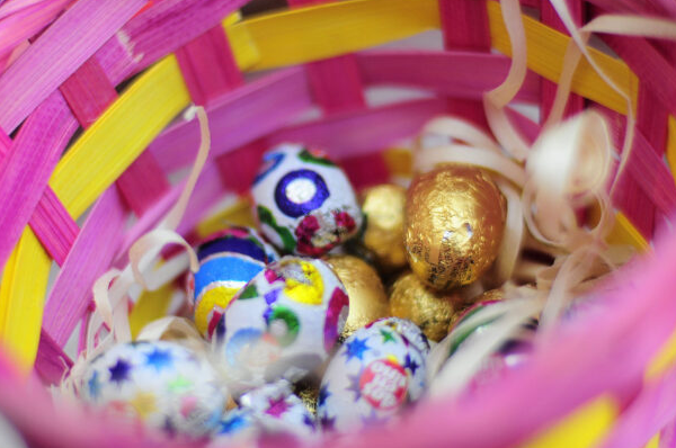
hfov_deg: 21.3
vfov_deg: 14.2
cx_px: 321
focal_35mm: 96
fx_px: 1800
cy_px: 207
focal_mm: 50
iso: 200
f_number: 1.8
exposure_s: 1/800
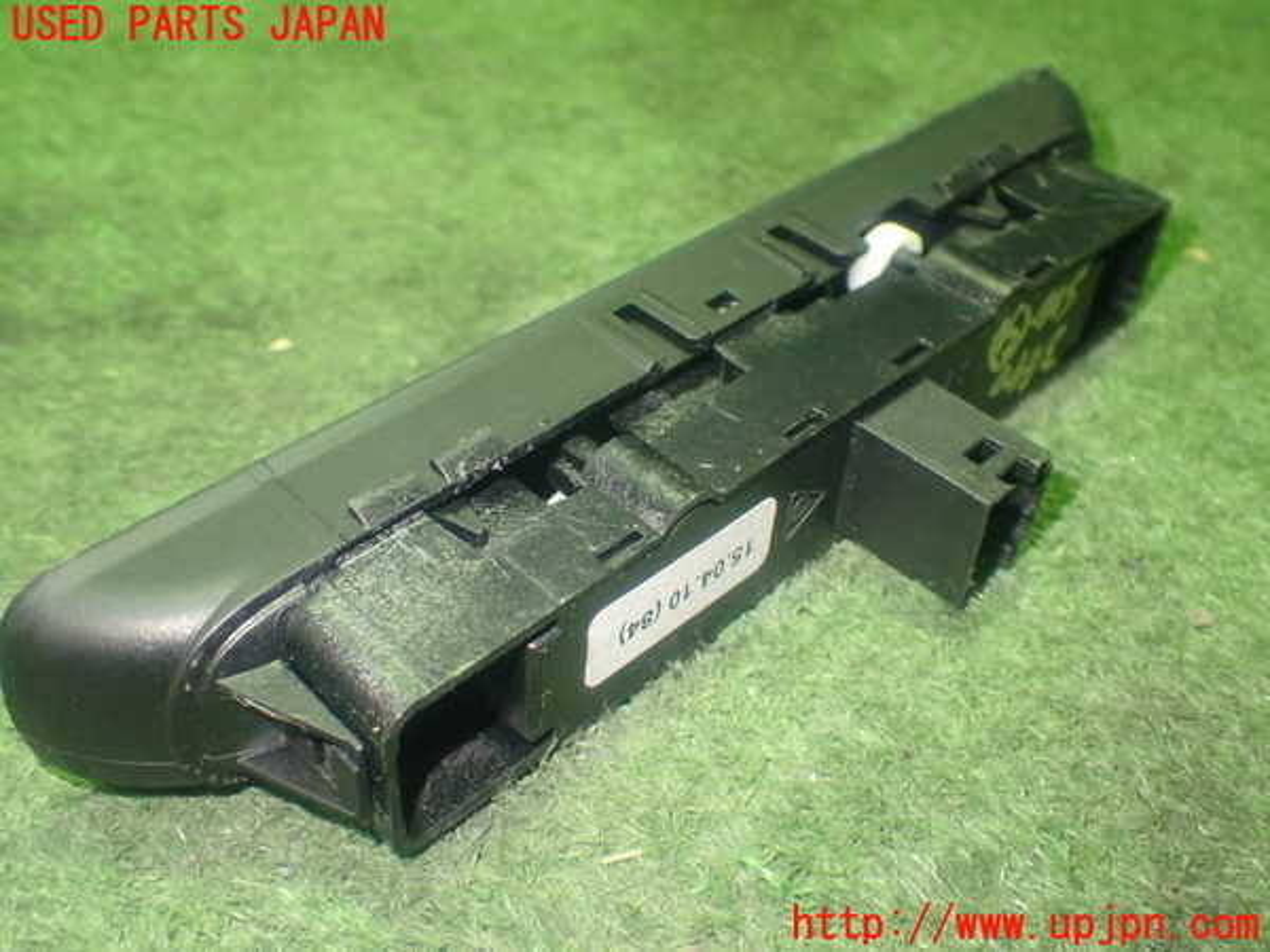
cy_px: 476
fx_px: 1394
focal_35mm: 38
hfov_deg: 49.0
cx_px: 635
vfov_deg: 37.7
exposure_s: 1/30
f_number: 2.7
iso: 800
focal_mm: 6.83
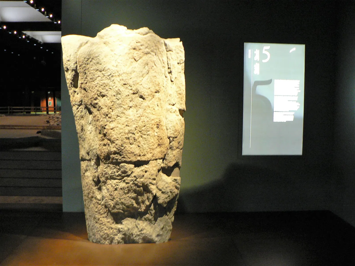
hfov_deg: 51.4
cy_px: 133
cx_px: 178
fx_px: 369
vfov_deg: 39.7
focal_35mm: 36
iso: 200
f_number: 2.8
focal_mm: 6
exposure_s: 1/4
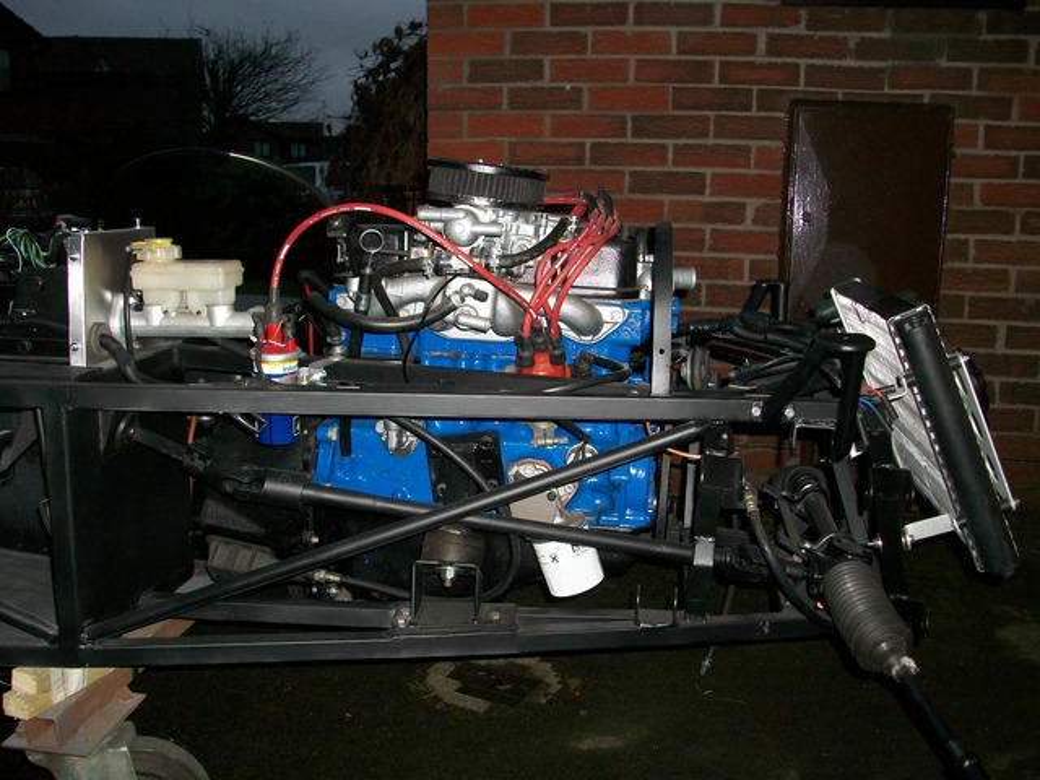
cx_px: 520
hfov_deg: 54.0
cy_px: 390
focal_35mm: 34
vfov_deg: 41.8
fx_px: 1021
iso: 120
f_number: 2.8
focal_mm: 5.7
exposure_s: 1/60
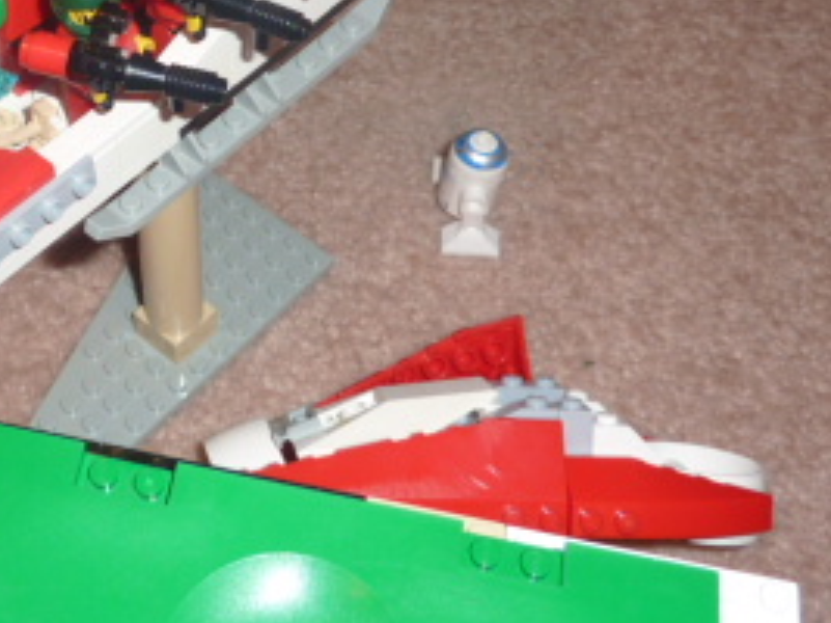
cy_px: 87
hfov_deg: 30.9
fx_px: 1440
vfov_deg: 23.9
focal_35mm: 60
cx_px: 103
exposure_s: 1/30
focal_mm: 4.1
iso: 80
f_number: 3.3
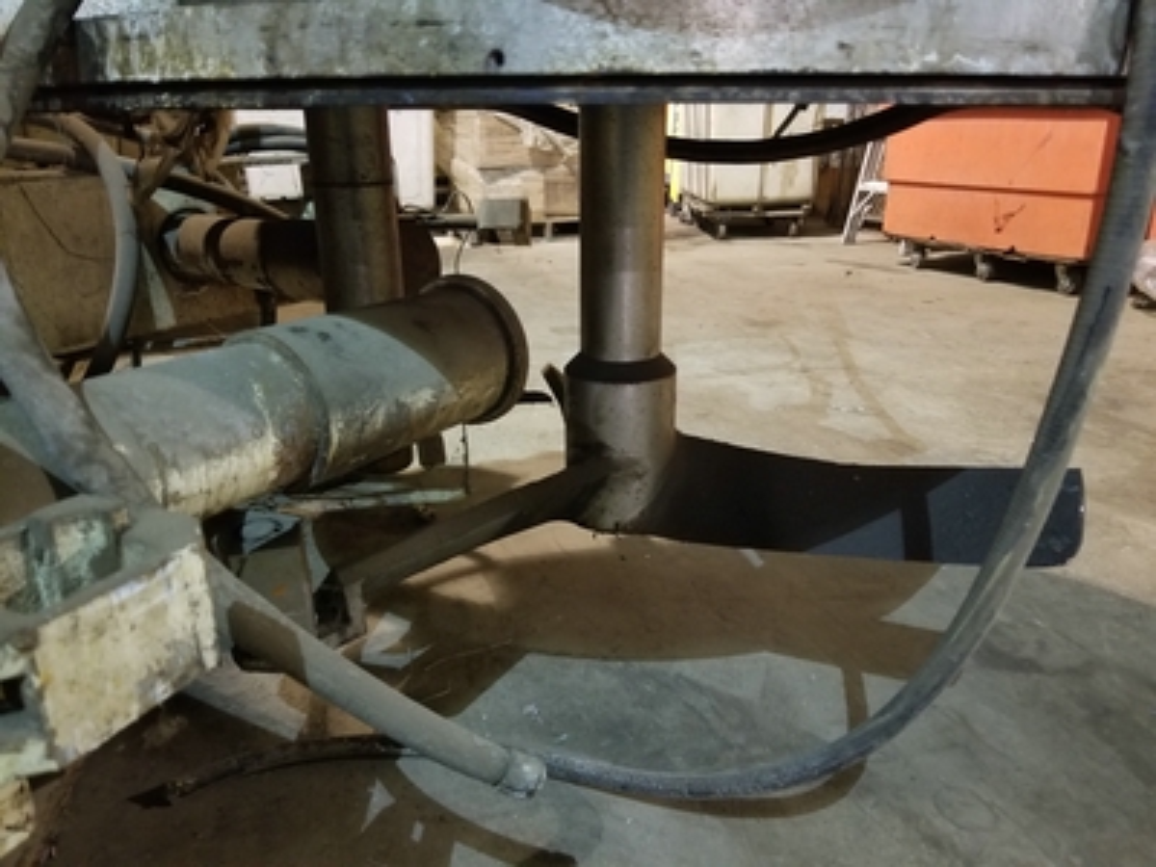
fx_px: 868
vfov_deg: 53.1
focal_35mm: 26
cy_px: 434
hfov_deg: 67.3
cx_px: 578
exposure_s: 1/10
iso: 500
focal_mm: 4.3
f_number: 1.7
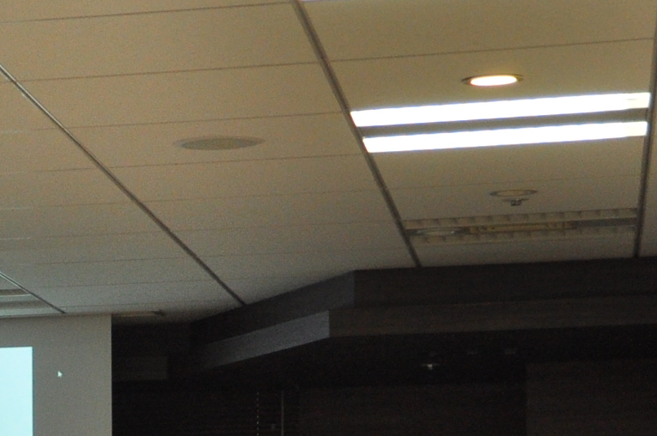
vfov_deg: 8.2
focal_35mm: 164
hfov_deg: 11.8
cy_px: 673
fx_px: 2989
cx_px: -442
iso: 500
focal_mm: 26
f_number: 4.5
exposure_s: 1/80
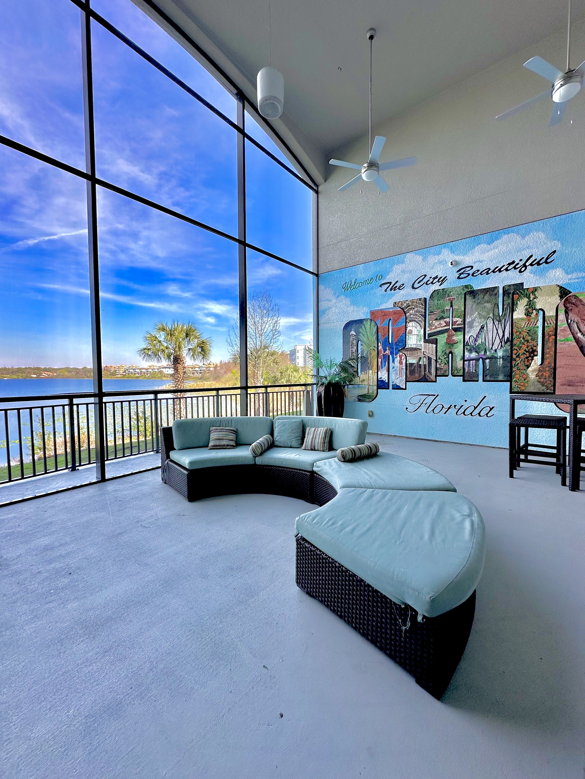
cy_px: 390
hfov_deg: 85.7
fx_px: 315
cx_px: 292
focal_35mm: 14
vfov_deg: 102.1
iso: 40
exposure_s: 1/496
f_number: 2.2
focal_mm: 2.22
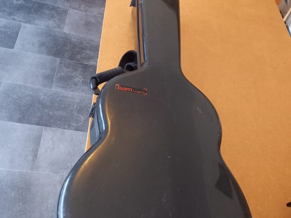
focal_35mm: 34
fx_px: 286
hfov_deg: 53.9
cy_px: 127
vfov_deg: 41.7
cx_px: 143
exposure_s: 1/25
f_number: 1.8
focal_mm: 4.65
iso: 500
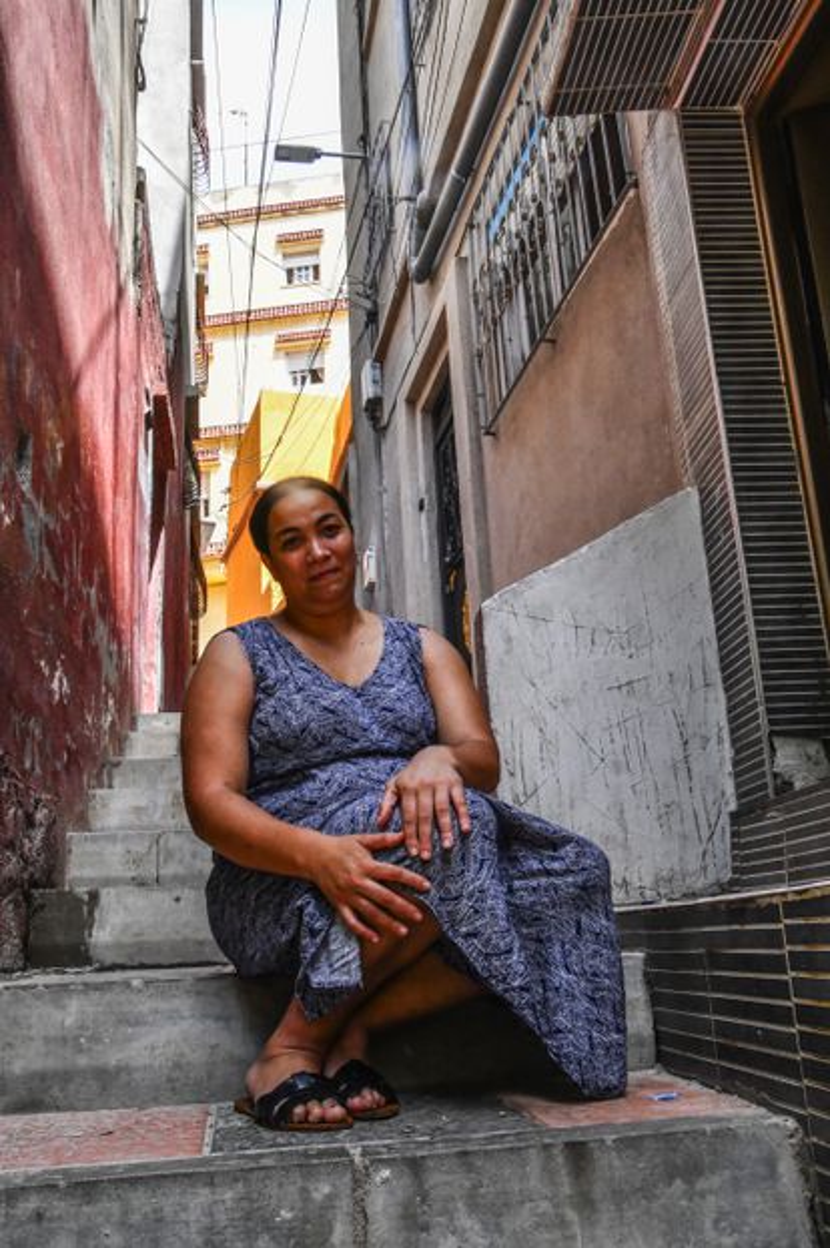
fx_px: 1142
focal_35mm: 33
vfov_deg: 57.2
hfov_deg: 39.9
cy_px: 624
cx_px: 415
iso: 1600
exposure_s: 1/250
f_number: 18
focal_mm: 22
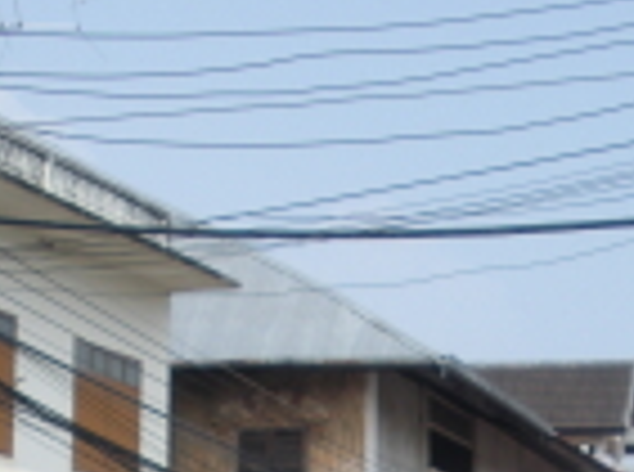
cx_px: 526
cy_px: 816
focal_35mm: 128
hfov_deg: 15.3
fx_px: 2338
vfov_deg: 10.9
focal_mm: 6.3
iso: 64
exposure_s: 1/689
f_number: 3.5
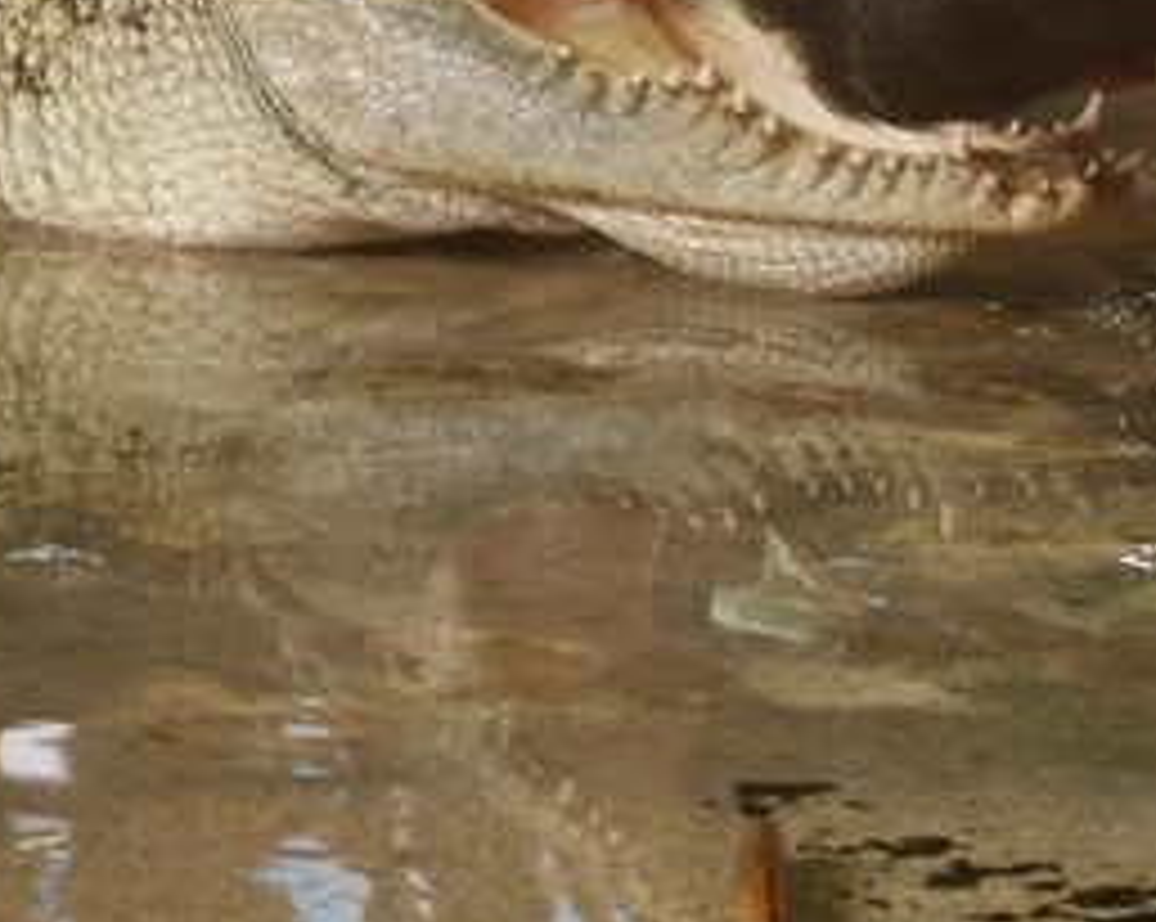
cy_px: -11
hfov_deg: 5.7
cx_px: 1372
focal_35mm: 341
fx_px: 11653
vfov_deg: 4.5
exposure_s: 1/100
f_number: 4.1
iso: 500
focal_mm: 56
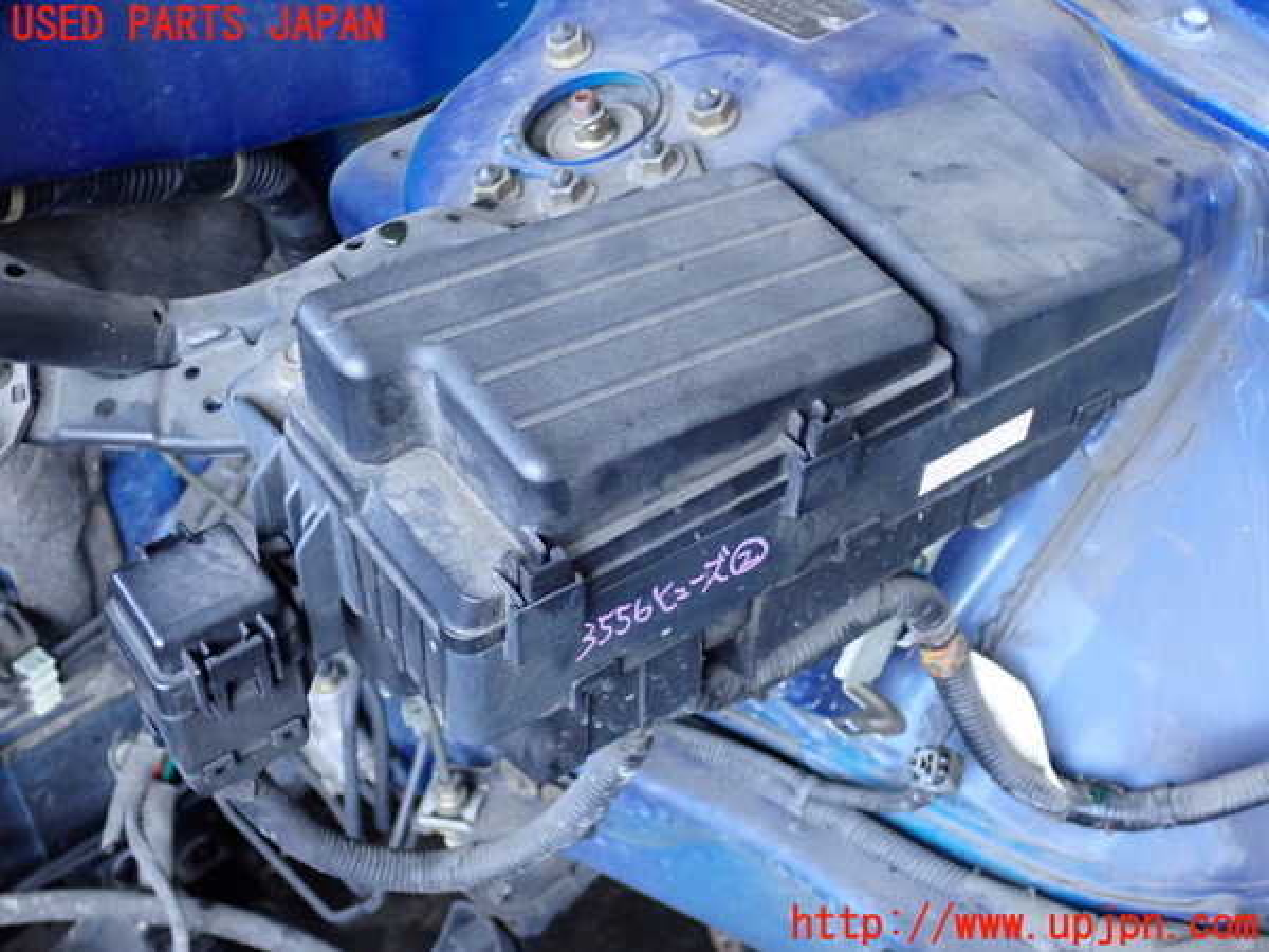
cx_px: 634
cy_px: 476
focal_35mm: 47
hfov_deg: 40.4
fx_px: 1723
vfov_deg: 30.9
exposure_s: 1/125
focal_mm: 8.4
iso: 800
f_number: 3.1
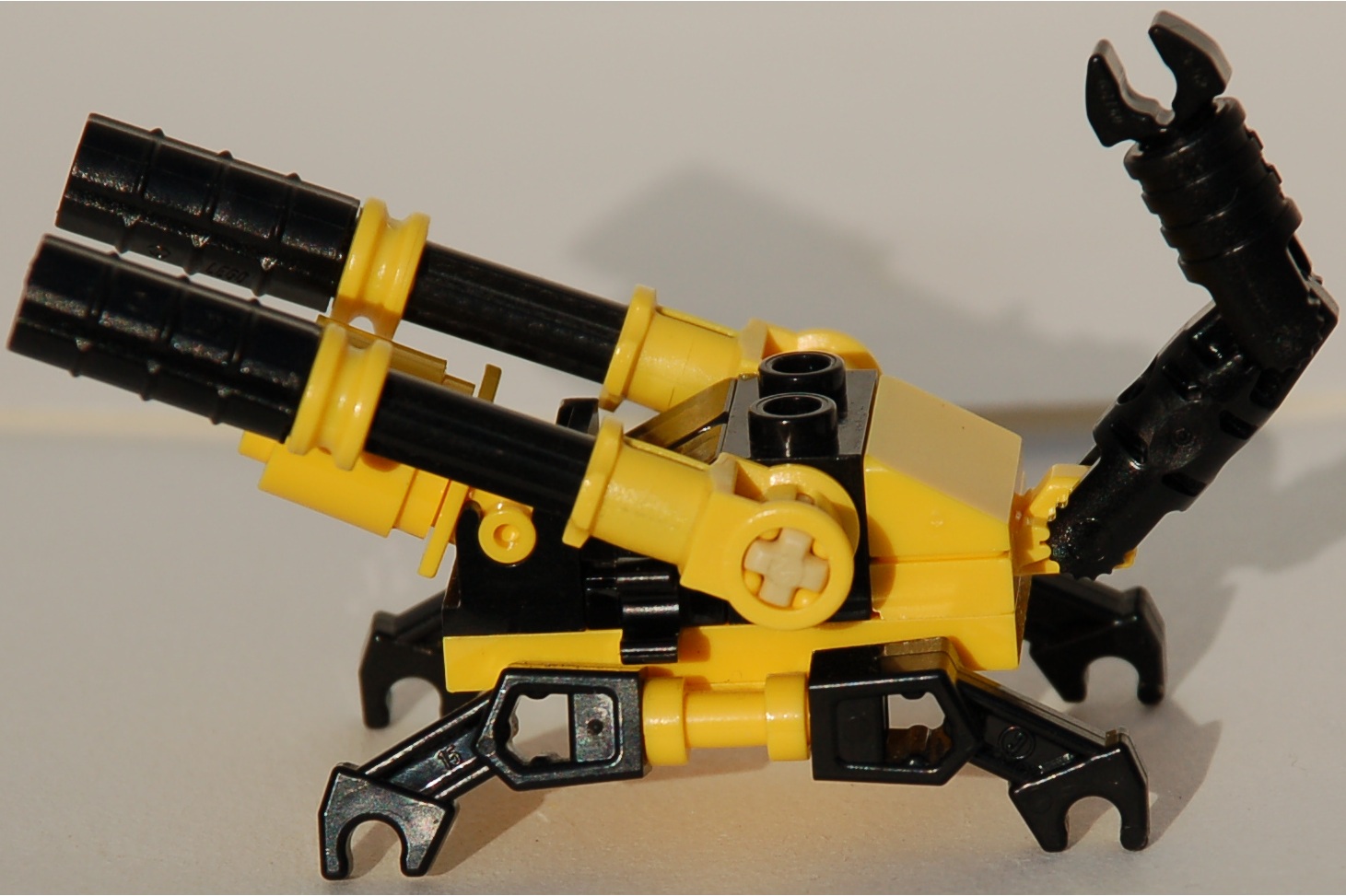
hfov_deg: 10.2
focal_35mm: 202
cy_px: 448
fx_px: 7568
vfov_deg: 6.8
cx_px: 673
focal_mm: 135
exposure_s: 1/1000
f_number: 8
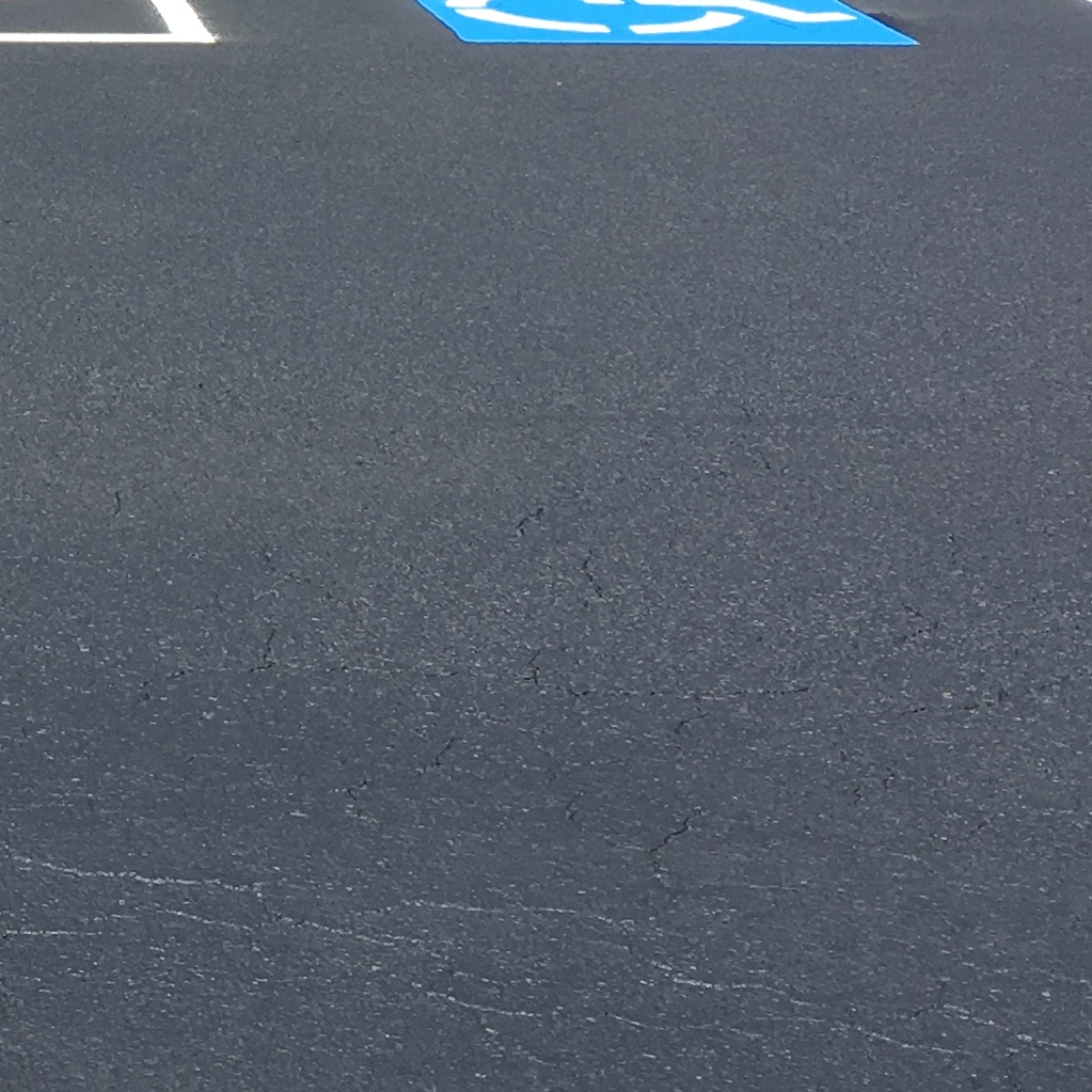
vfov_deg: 16.7
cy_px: -134
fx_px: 3605
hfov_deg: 16.5
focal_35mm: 101
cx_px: -249
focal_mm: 4.15
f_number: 2.2
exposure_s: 1/1832
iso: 25
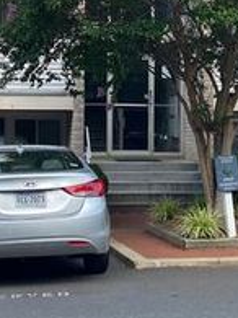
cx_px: 119
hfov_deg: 16.6
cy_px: 117
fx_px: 817
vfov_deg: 22.0
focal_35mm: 89
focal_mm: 4.25
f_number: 1.8
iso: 32
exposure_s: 1/965
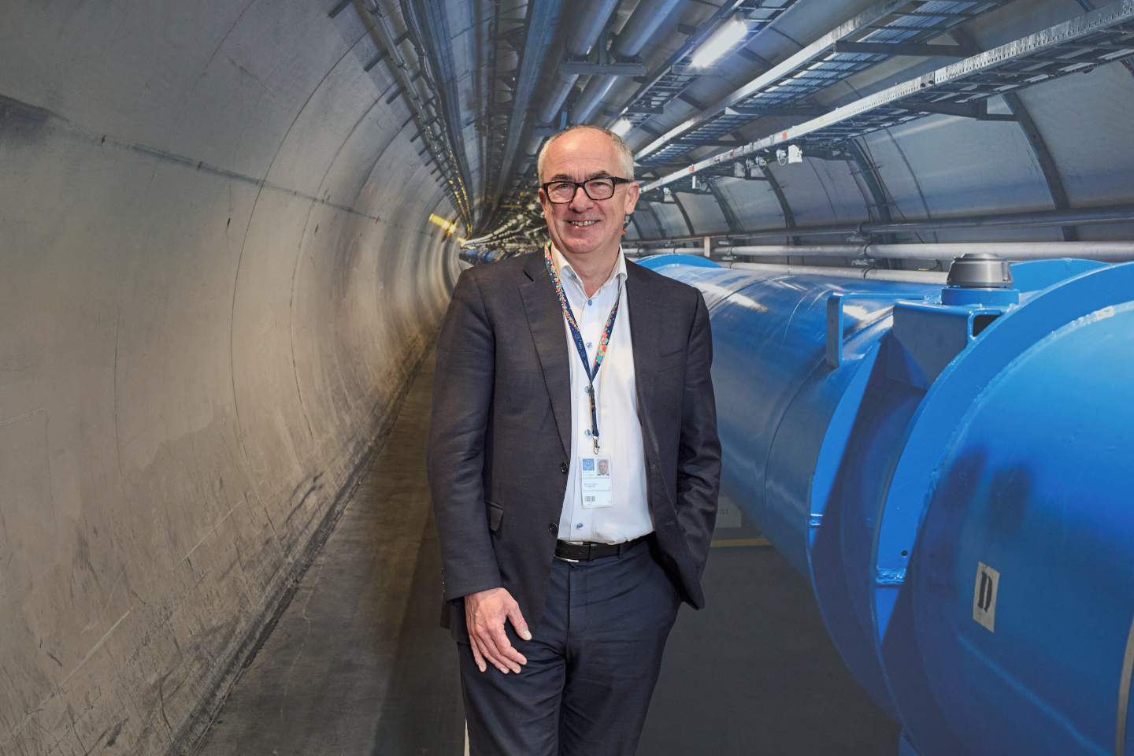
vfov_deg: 20.3
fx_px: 2110
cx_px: 567
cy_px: 378
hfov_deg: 30.1
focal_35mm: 67
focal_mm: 67
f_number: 4.5
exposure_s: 1/250
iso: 2500
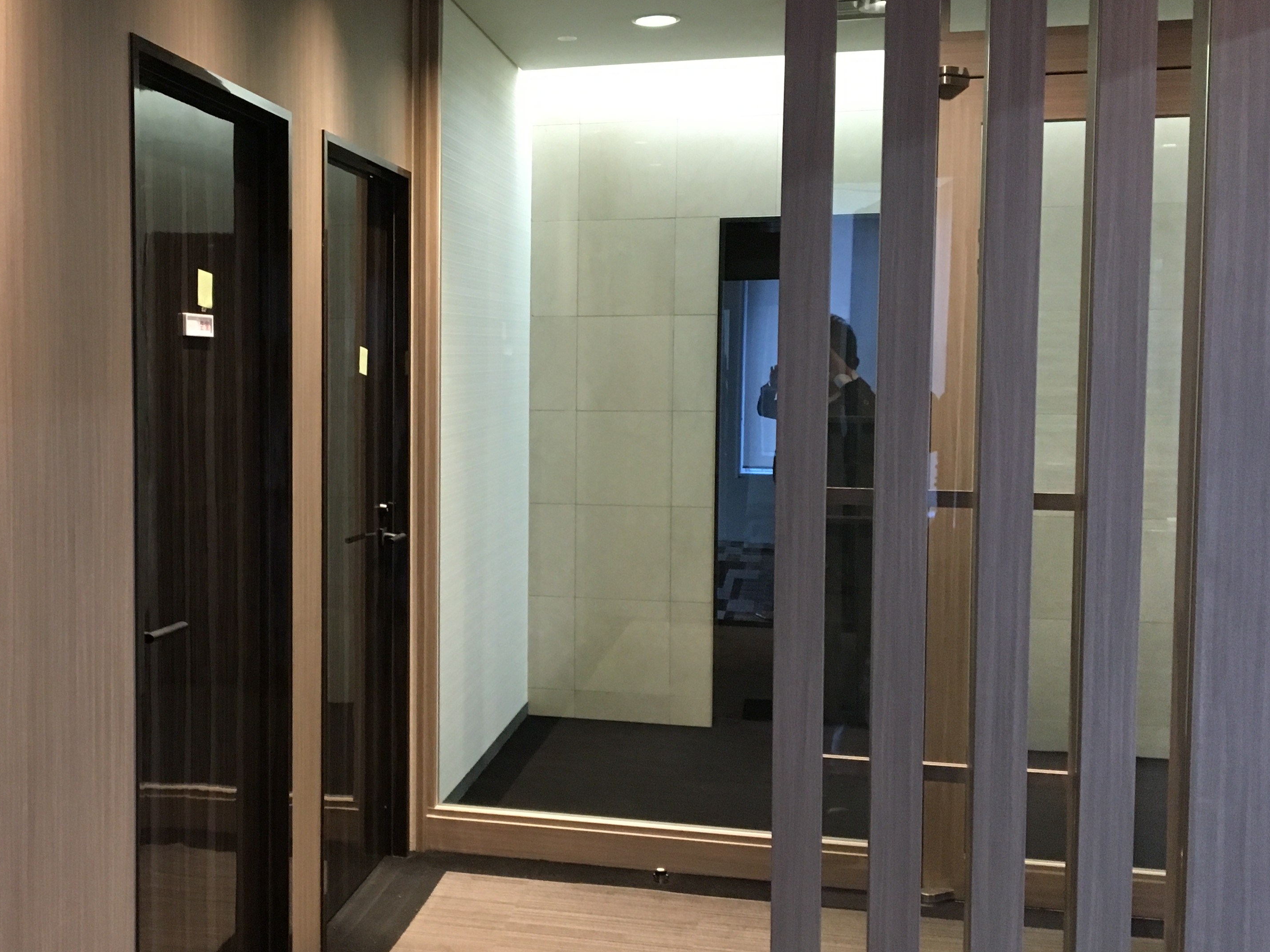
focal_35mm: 41
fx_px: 1504
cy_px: 457
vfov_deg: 35.1
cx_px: 395
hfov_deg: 44.9
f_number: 2.2
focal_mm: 4.15
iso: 160
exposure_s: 1/30
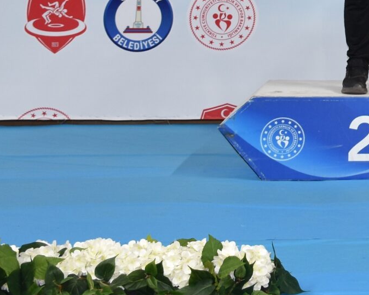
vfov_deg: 10.8
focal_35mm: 139
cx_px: 655
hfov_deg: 12.7
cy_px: -129
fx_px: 1518
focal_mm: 26
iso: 400
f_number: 3.8
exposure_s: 1/125
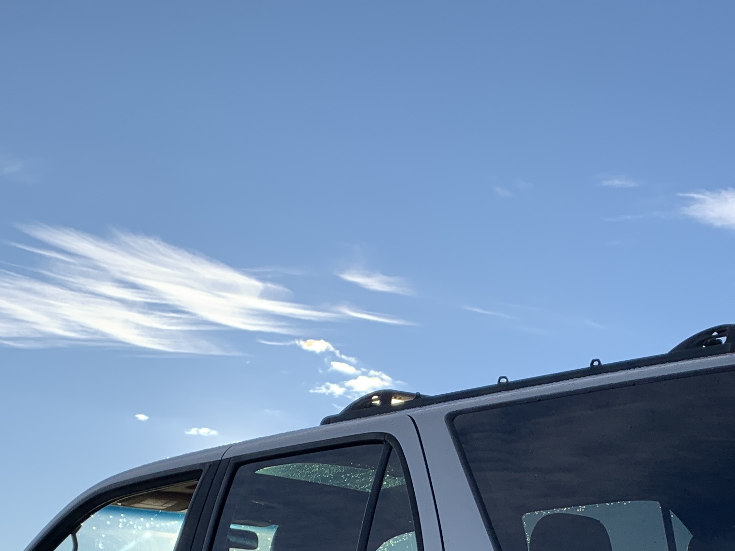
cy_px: 662
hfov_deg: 27.9
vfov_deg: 20.0
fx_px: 1465
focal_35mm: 69
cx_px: 511
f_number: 1.8
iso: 25
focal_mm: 4.25
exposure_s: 1/2364
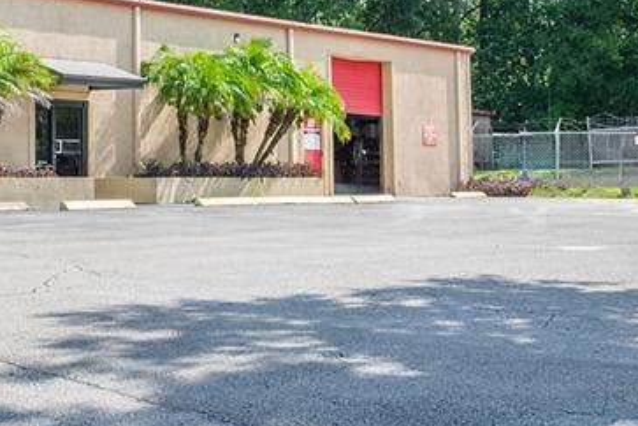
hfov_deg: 28.0
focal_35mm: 63
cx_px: -114
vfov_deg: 21.3
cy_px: 114
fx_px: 1124
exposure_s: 1/5000
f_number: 8
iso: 400
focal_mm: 22.5
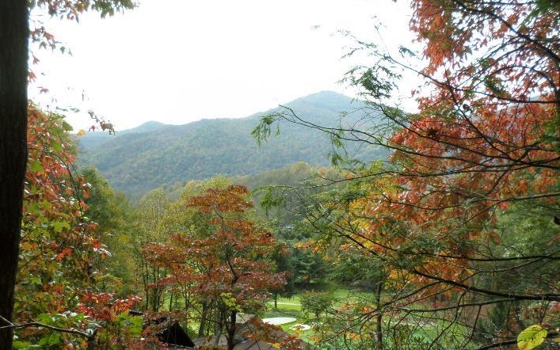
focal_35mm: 30
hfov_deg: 62.8
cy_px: 193
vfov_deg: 41.8
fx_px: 458
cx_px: 253
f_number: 2.5
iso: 80
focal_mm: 4.5
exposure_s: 1/350
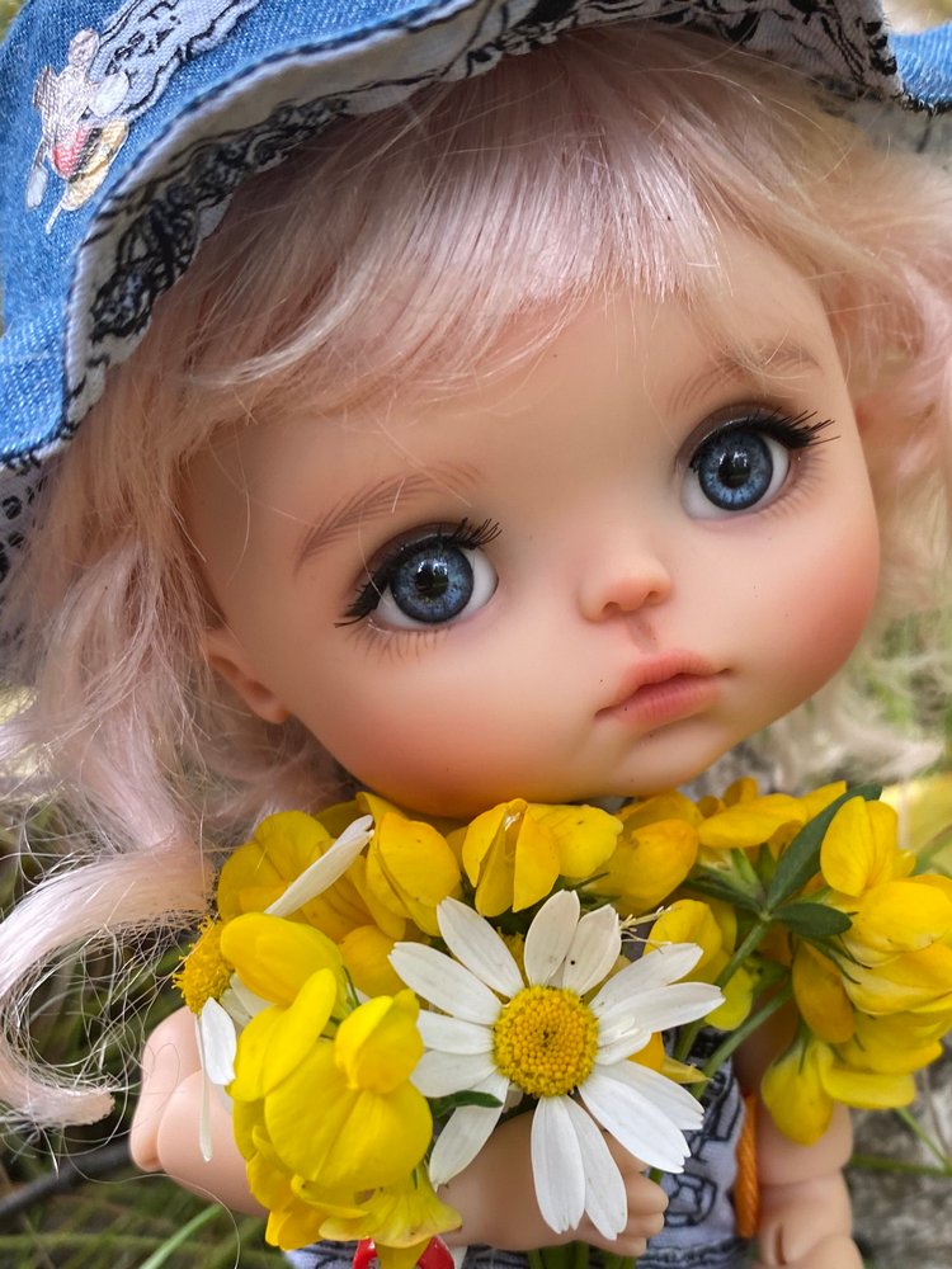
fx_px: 953
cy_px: 634
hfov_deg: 53.1
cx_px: 476
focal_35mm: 26
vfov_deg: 67.3
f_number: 1.8
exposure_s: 1/81
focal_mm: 4.25
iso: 125
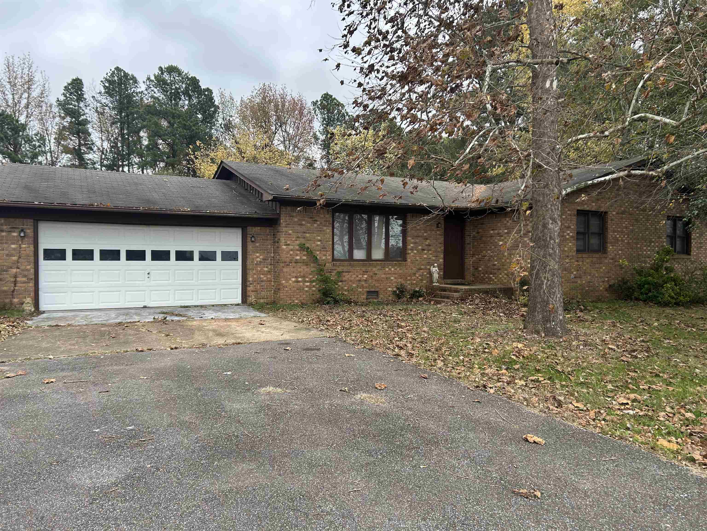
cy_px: 266
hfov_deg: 67.3
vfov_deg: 53.1
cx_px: 354
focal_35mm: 26
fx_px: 531
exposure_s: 1/340
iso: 50
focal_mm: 5.7
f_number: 1.5
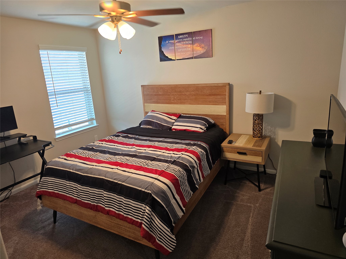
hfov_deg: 73.9
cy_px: 130
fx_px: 230
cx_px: 173
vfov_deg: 58.9
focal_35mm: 23
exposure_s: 1/120
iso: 160
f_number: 1.7
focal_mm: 6.3
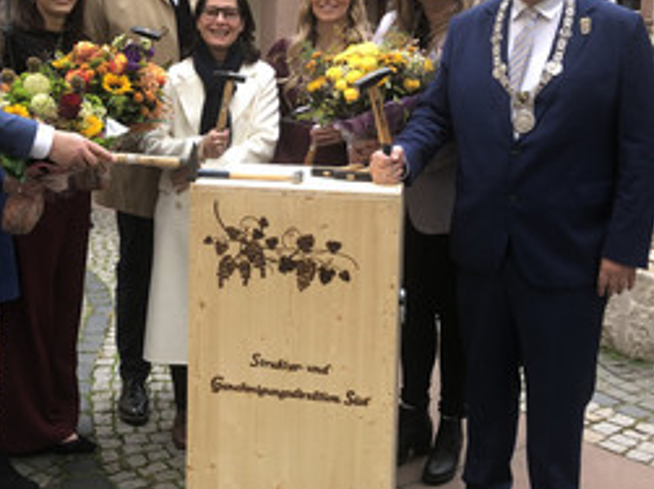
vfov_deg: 34.5
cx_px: 194
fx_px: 774
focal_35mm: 41
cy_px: 134
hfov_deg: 44.8
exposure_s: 1/125
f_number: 1.8
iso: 20
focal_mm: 4
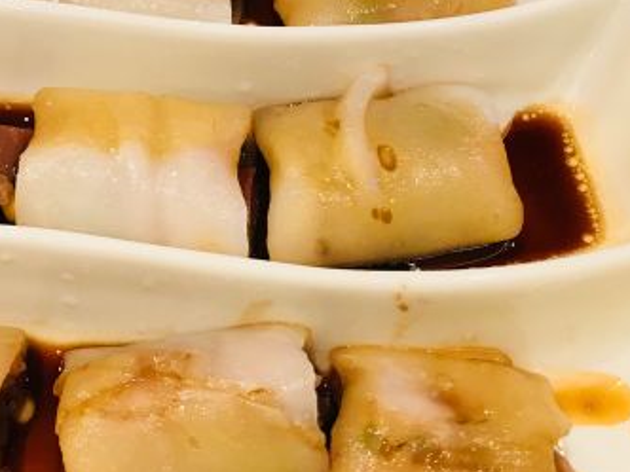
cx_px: 176
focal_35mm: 59
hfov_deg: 32.2
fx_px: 1074
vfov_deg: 24.8
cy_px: 191
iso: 64
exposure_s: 1/17
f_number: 1.8
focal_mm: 3.99
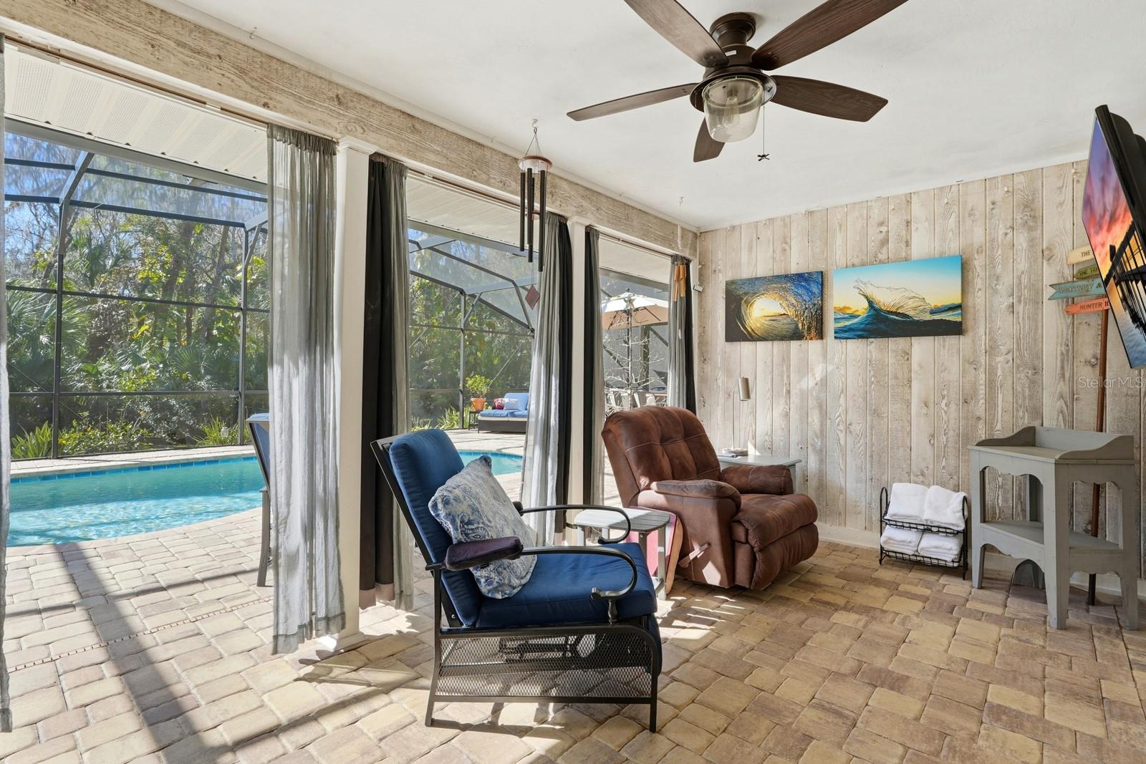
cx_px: 573
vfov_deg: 73.8
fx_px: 509
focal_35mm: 16
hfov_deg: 96.7
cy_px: 382
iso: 160
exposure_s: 1/1250
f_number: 8
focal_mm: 16
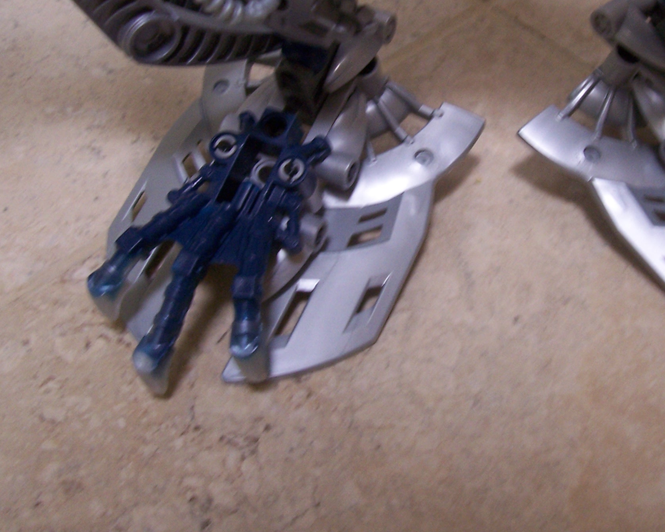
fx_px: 1004
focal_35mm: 51
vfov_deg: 29.5
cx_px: 435
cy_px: 179
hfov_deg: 36.3
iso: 160
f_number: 2.7
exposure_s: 1/20
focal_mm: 5.6
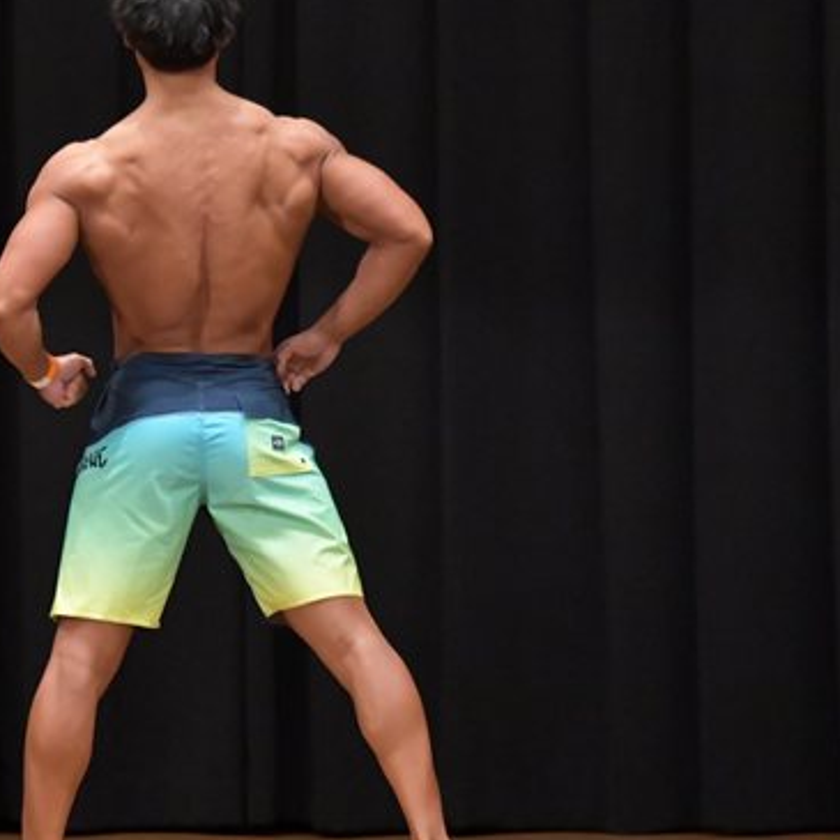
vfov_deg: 4.5
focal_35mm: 391
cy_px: 430
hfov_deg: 4.5
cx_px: 98
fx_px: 10735
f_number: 5.6
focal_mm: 145
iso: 6400
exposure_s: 1/400
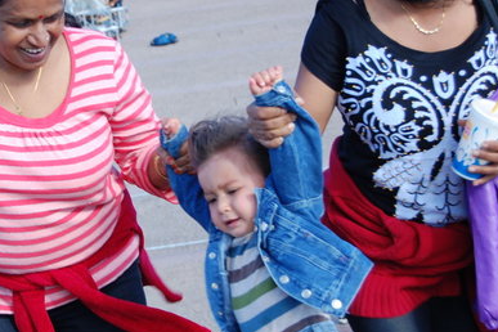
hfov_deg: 17.1
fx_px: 1646
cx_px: 93
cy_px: 181
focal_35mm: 119
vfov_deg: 11.5
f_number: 6.3
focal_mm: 48
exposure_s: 1/160
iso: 200
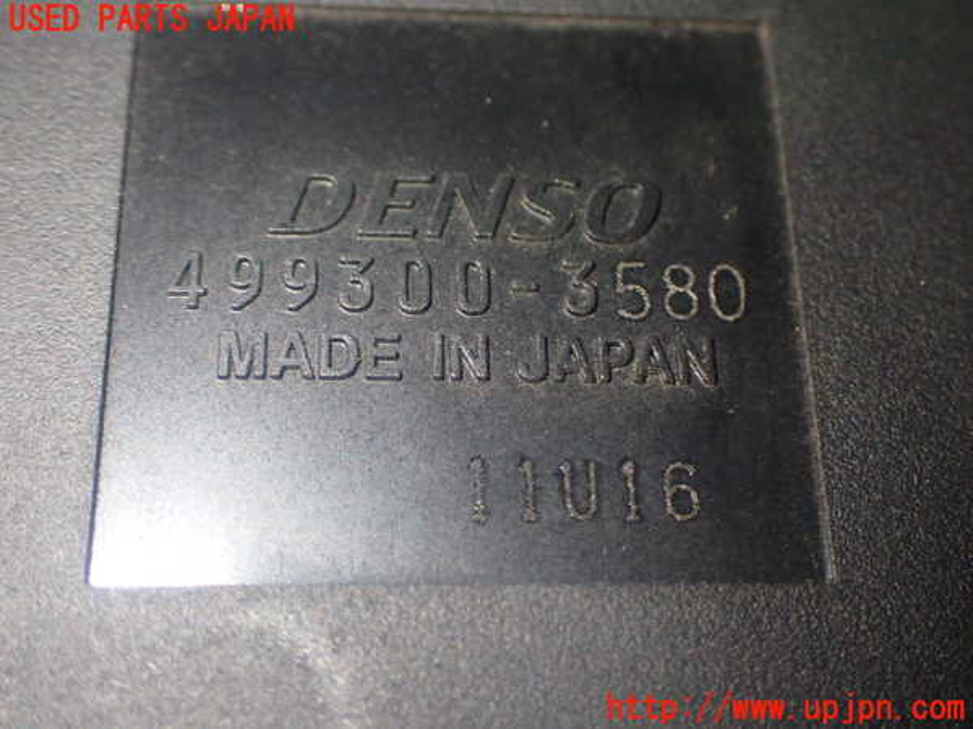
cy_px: 364
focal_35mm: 50
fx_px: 1405
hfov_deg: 38.2
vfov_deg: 29.1
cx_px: 486
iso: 400
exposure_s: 1/50
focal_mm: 9.01
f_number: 3.2
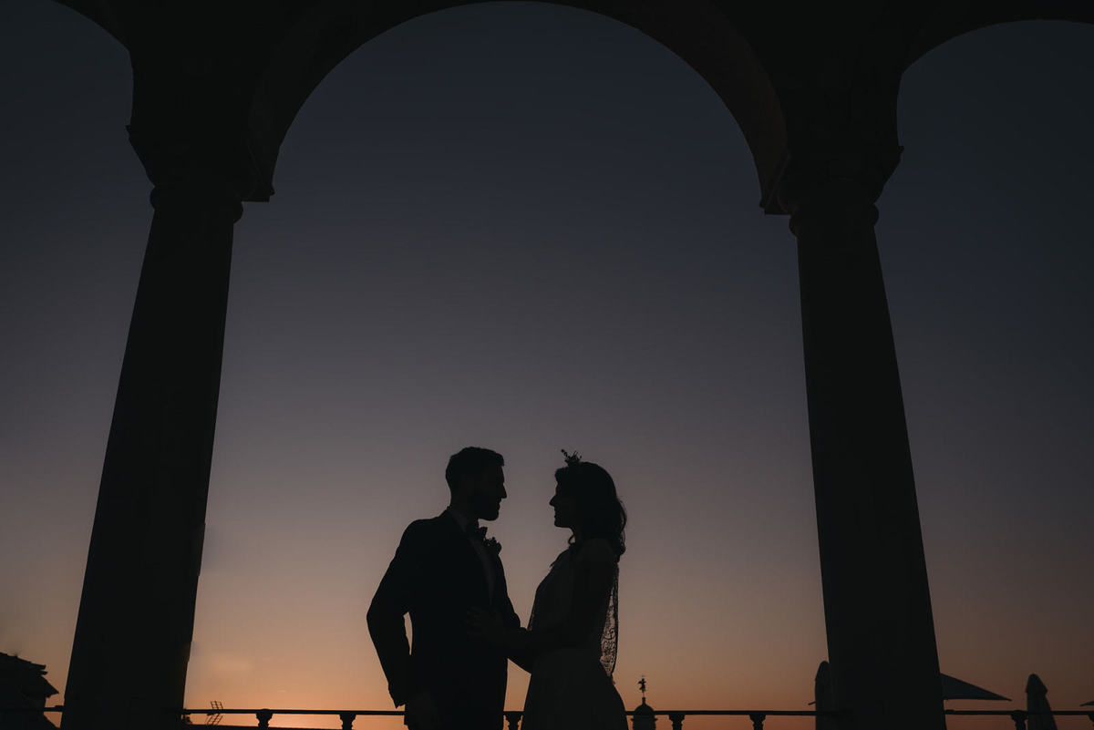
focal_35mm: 35
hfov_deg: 54.4
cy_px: 365
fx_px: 1064
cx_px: 547
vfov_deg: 37.9
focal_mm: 35
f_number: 5.6
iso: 125
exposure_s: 1/1600
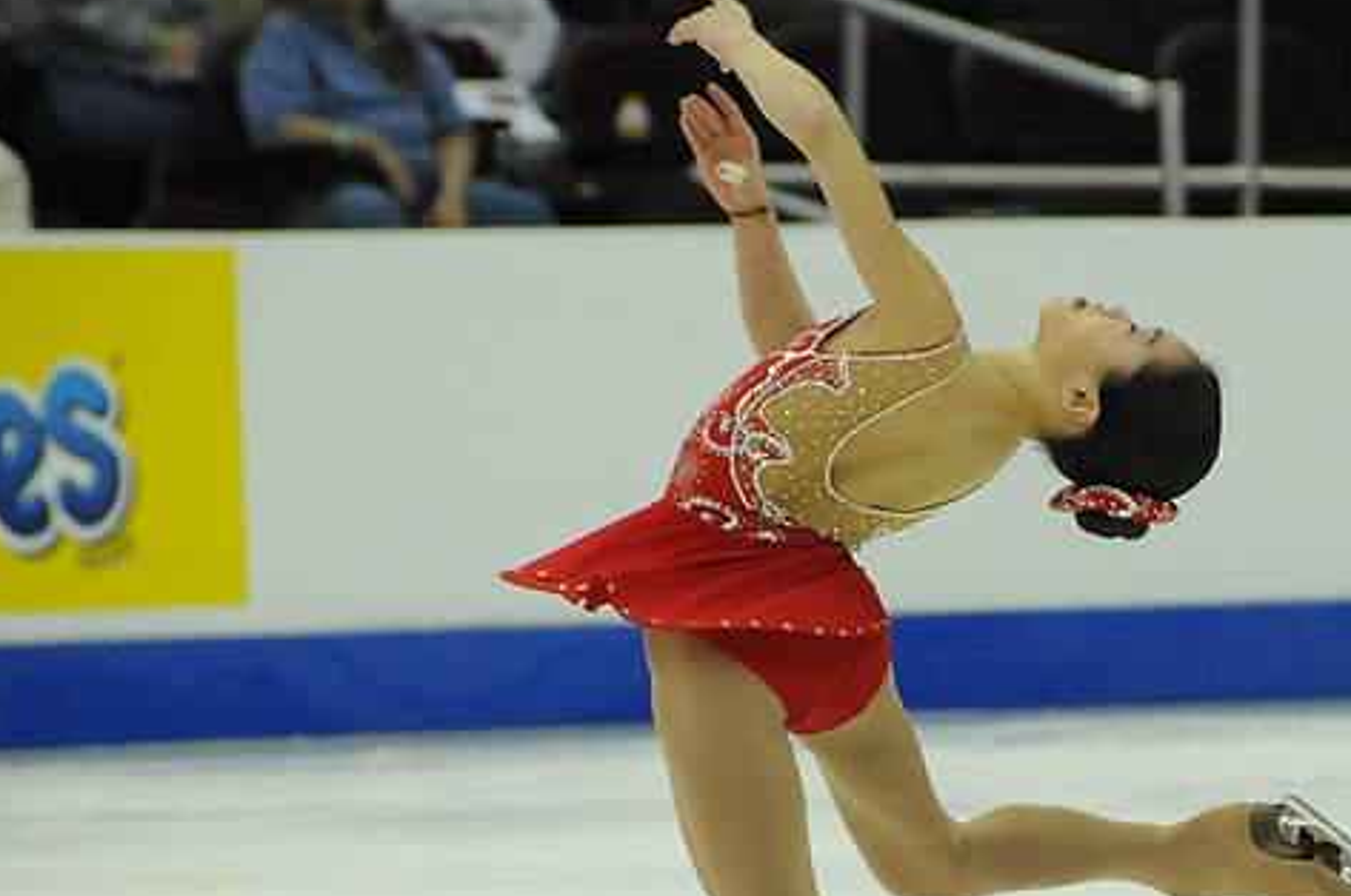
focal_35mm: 507
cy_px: 712
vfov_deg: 2.7
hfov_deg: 4.1
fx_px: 19000
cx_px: 948
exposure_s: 1/1000
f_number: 5.6
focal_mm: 200
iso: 3200
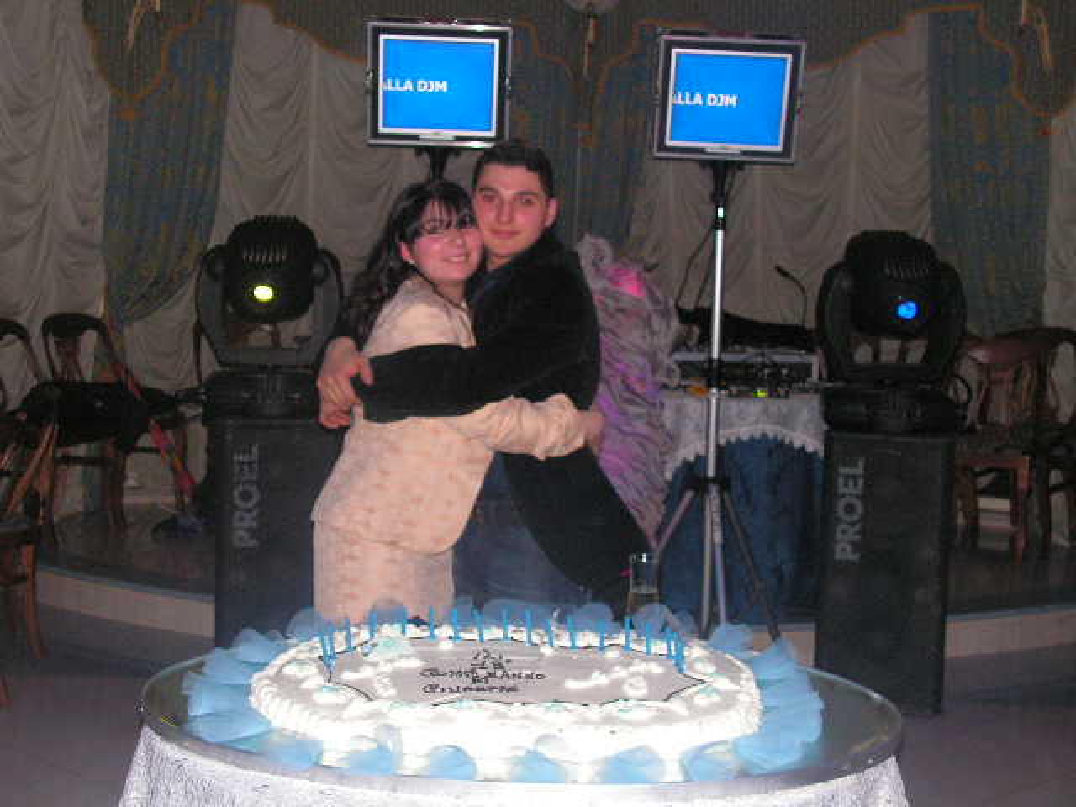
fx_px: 1647
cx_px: 538
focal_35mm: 53
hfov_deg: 36.2
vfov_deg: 27.5
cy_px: 404
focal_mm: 8.9
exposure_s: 1/60
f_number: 3.2
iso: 200
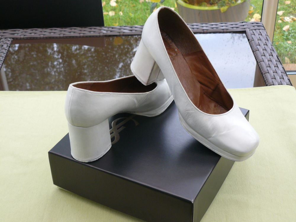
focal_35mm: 59
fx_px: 505
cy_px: 111
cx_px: 148
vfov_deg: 24.8
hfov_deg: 32.7
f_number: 3.2
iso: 125
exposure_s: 1/30
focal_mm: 9.8
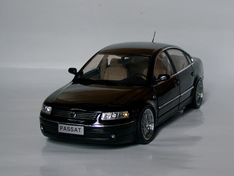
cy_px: 97
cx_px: 126
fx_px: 277
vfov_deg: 35.1
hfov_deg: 45.7
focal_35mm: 41
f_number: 2
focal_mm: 7.13
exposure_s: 1/82.4
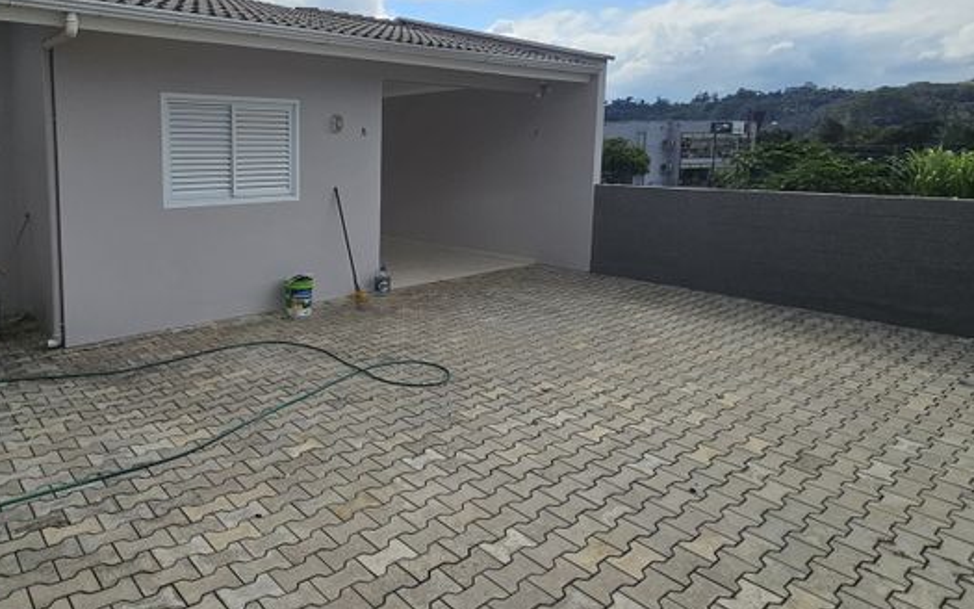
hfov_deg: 77.8
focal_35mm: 21
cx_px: 276
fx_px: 557
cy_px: 223
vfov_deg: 56.5
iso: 50
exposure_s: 1/5158
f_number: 2.2
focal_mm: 2.2
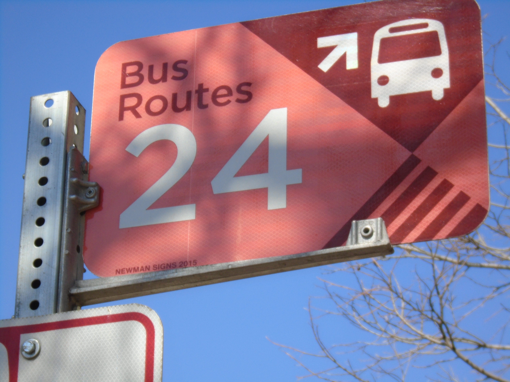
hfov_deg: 15.2
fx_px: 1915
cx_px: 255
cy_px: 191
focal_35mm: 130
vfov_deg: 11.4
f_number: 6.4
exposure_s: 1/250
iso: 100
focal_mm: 23
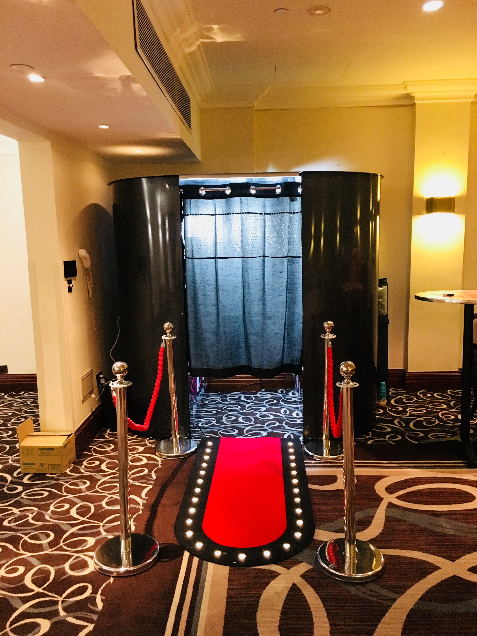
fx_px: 533
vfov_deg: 61.7
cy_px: 318
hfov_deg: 48.2
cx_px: 238
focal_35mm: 29
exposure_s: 1/17
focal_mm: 4.15
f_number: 2.2
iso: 320
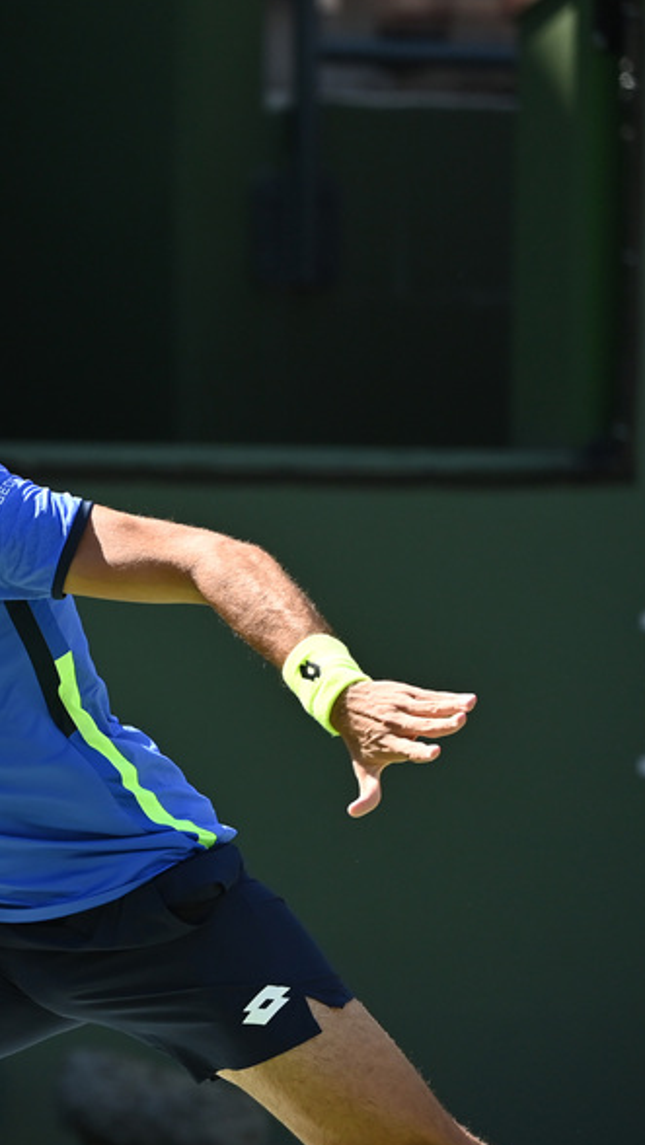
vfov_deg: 5.5
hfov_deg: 3.1
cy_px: 624
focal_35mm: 392
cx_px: -117
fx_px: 11912
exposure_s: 1/2000
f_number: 4
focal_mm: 220
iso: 400
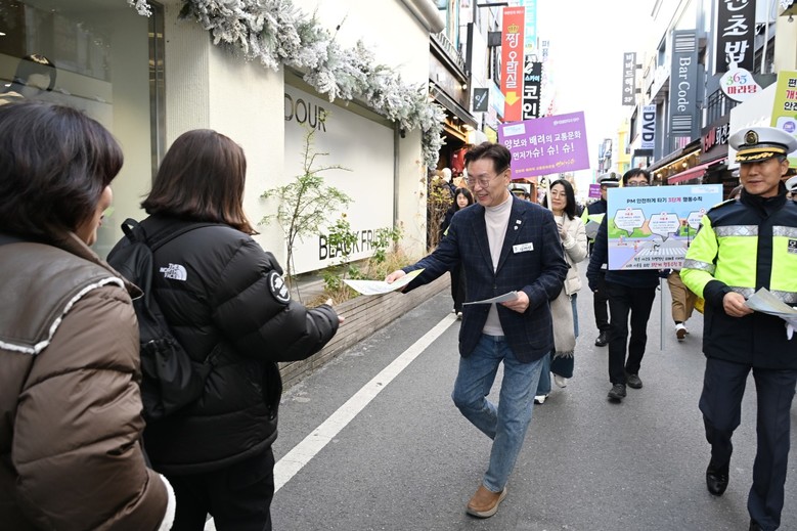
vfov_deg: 53.1
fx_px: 531
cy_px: 266
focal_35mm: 24
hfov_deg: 73.8
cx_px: 398
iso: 800
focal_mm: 24
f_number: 5.6
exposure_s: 1/200
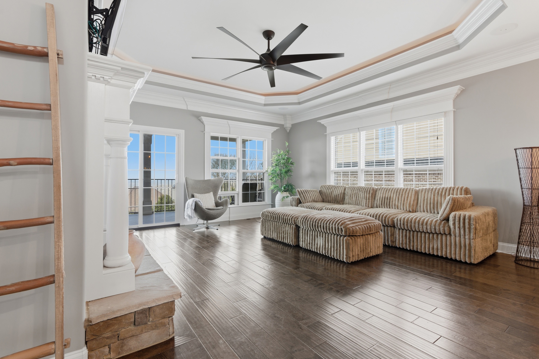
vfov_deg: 70.4
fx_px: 255
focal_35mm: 17
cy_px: 176
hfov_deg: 93.2
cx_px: 278
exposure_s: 1/200
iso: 250
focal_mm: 16
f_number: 9
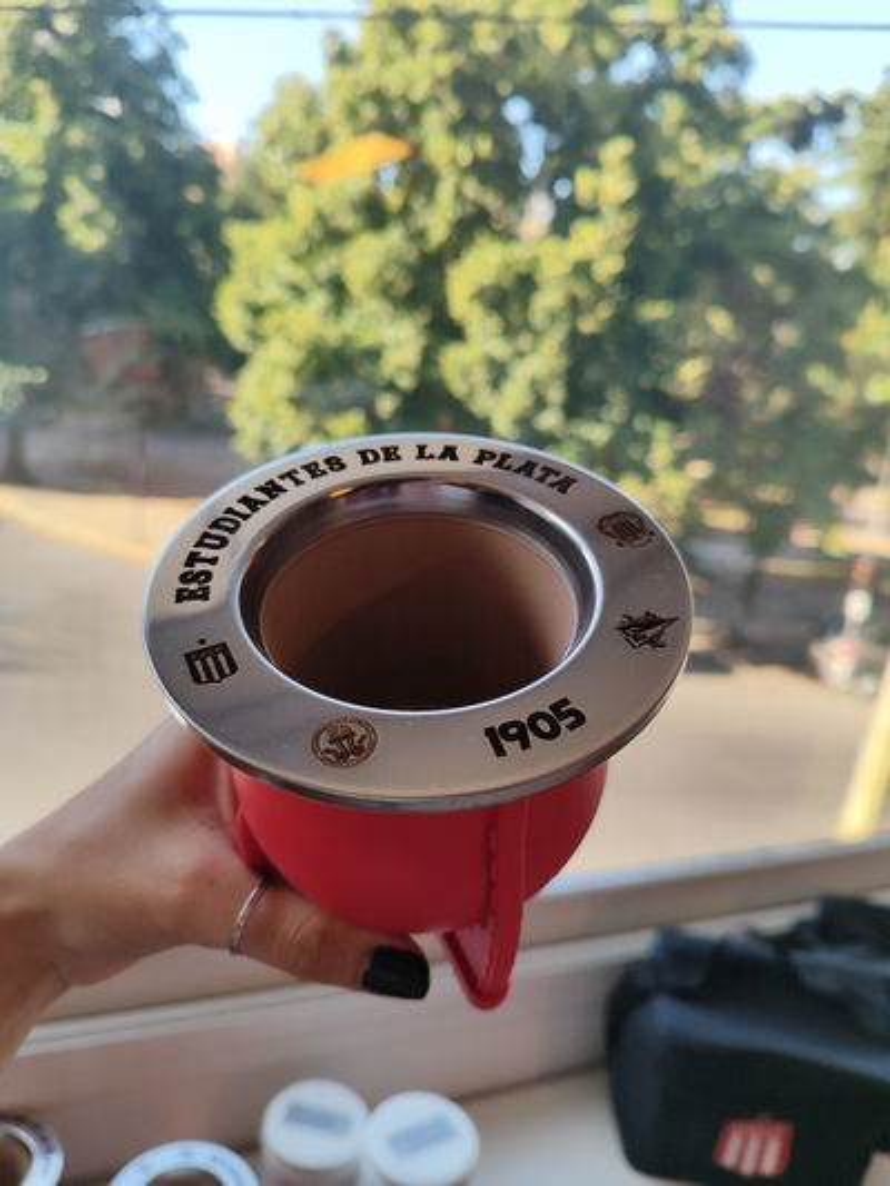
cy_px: 593
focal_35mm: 24
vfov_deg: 71.6
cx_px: 445
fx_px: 822
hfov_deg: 56.8
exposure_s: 1/100
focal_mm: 5.89
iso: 182
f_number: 1.89
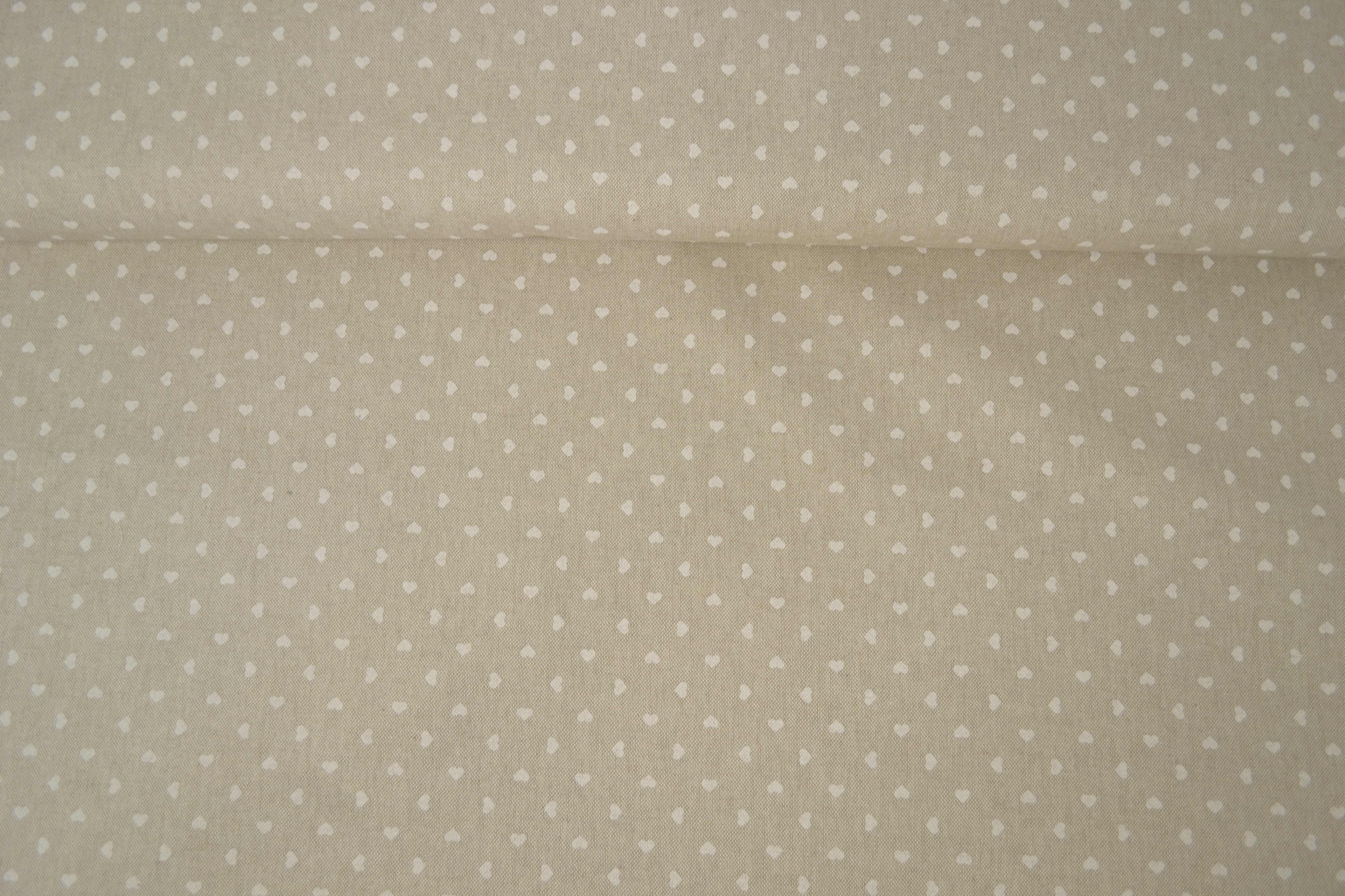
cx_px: 672
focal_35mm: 33
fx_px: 1233
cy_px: 448
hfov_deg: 57.2
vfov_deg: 40.0
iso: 100
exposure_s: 1/60
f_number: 3.8
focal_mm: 22
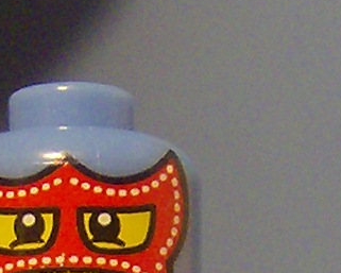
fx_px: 2837
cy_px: 443
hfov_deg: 6.9
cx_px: 102
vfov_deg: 5.4
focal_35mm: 281
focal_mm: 6
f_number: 2.8
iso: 200
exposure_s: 1/5.73
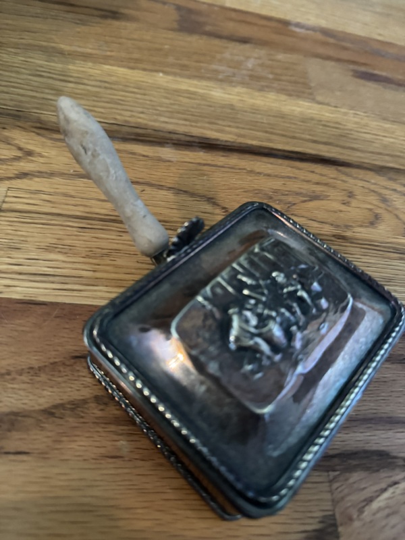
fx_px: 374
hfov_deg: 56.8
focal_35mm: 24
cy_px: 270
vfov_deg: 71.6
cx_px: 202
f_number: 1.78
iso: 1000
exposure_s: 1/30
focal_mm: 6.76
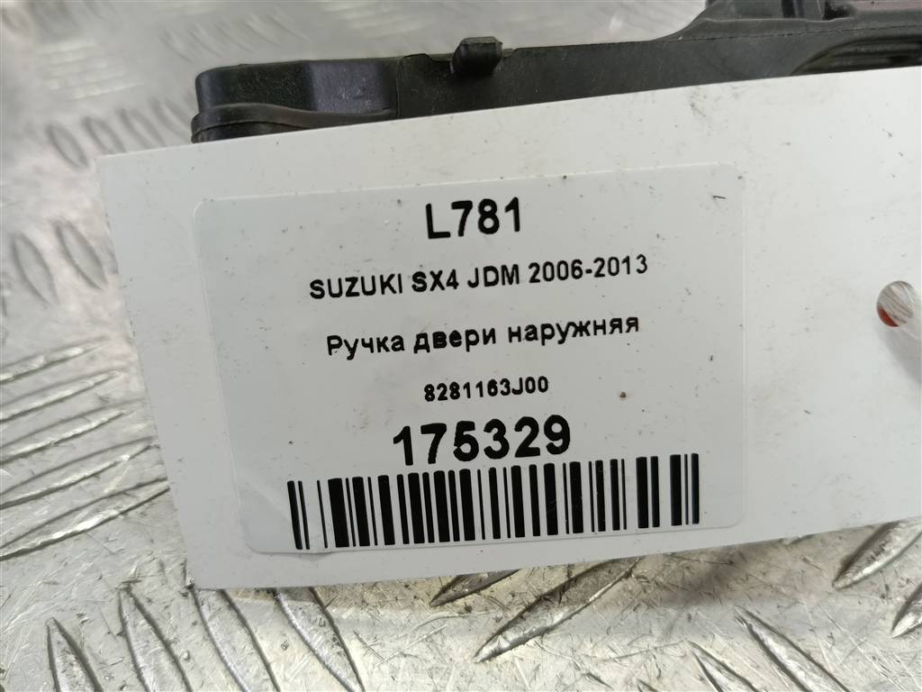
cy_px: 346
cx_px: 461
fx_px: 719
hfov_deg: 65.3
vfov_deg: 51.4
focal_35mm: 27
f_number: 1.6
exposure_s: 1/50
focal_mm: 4.11
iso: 136
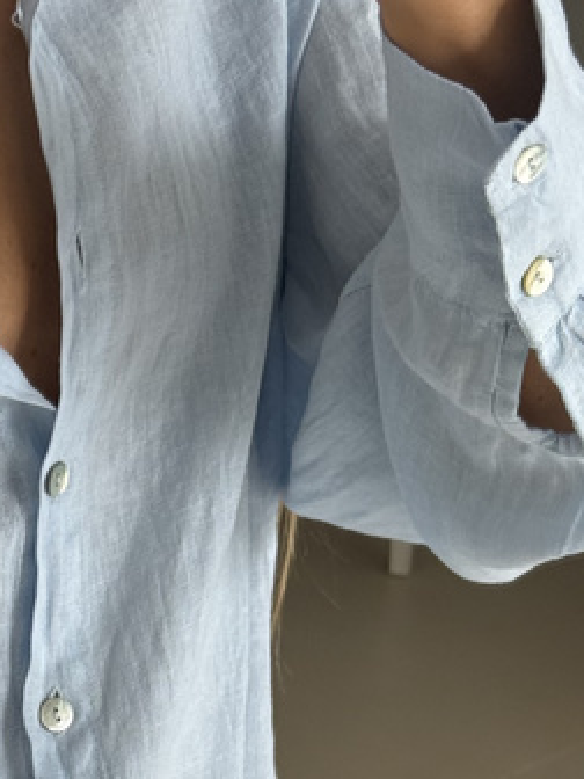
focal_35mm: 143
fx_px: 3217
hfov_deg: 10.2
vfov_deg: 13.6
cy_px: 788
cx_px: -67
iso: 64
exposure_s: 1/163
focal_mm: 6.76
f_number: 1.78
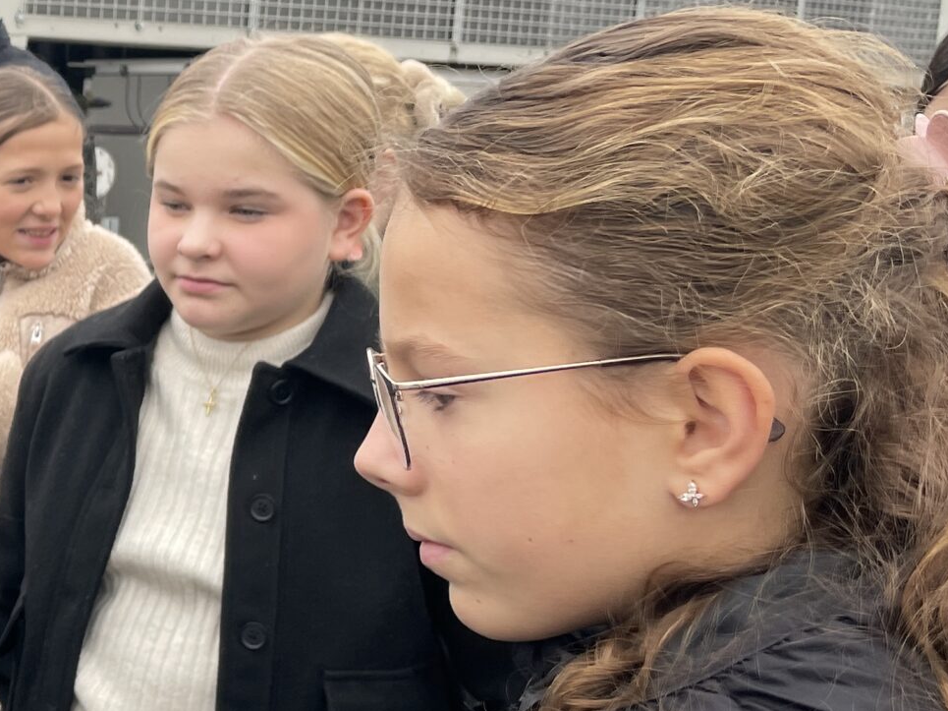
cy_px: 433
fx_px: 1889
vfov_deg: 21.3
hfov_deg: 24.6
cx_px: -274
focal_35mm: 69
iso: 32
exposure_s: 1/290
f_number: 1.6
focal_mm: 4.2
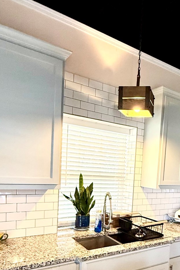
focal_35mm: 30
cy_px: 190
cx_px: 141
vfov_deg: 59.7
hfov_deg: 41.9
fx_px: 225
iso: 320
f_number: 2.2
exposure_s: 1/120
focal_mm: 2.22
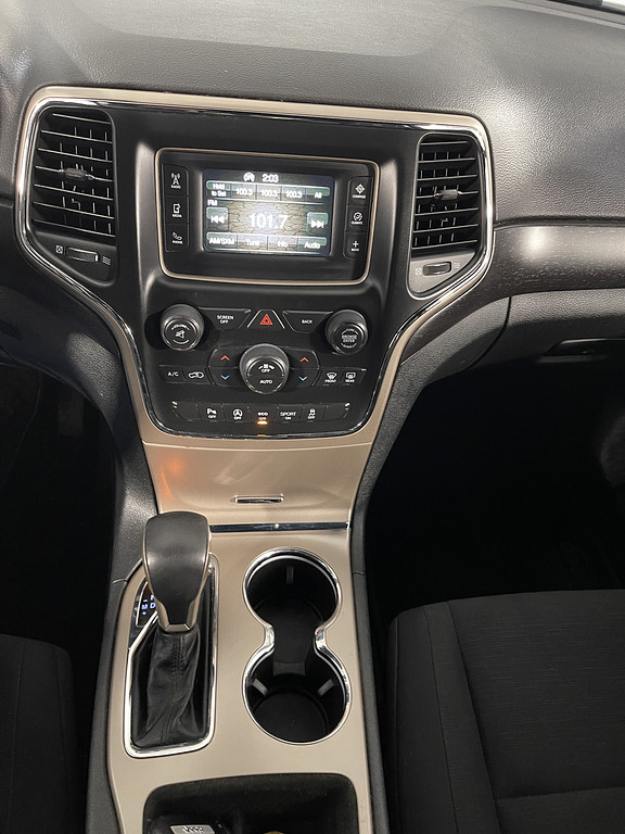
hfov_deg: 54.9
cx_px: 312
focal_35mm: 25
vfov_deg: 69.4
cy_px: 417
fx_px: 602
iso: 640
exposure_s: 1/30
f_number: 1.6
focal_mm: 5.1
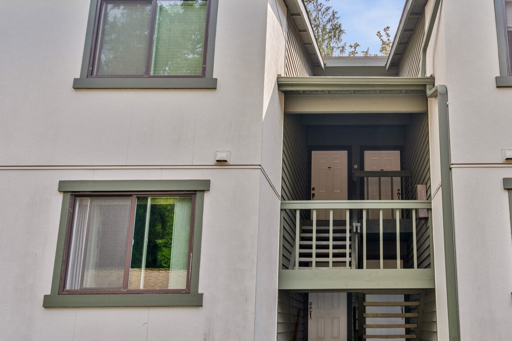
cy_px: 196
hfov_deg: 51.9
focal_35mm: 36
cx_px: 350
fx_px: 512
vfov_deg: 36.8
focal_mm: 16
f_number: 9
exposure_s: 1/200
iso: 250
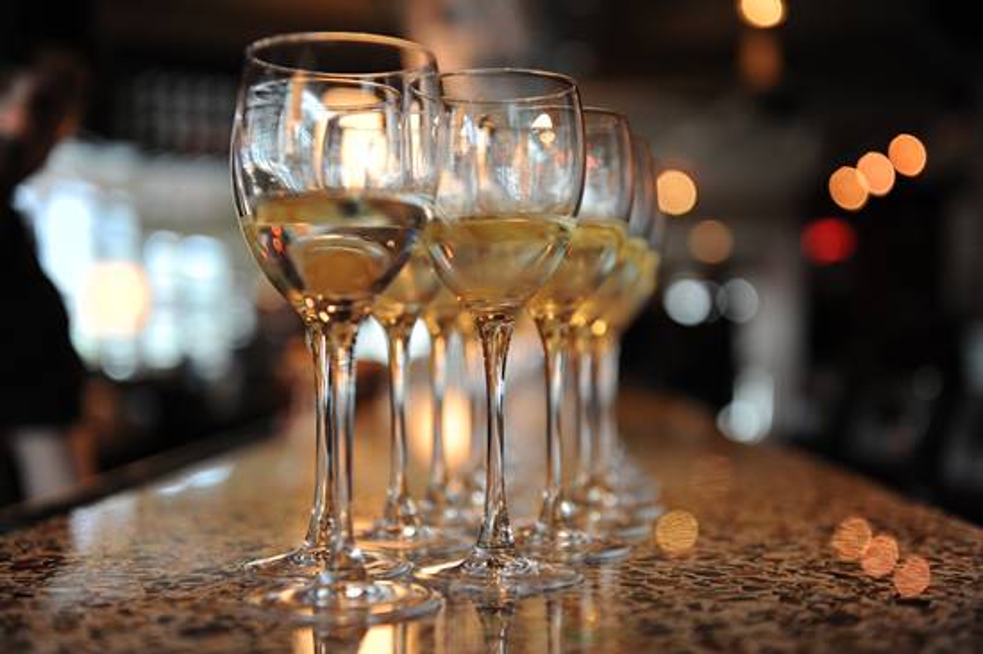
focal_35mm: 50
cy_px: 327
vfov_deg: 27.0
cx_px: 492
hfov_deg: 39.6
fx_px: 1364
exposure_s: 1/125
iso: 1250
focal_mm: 50
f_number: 2.8
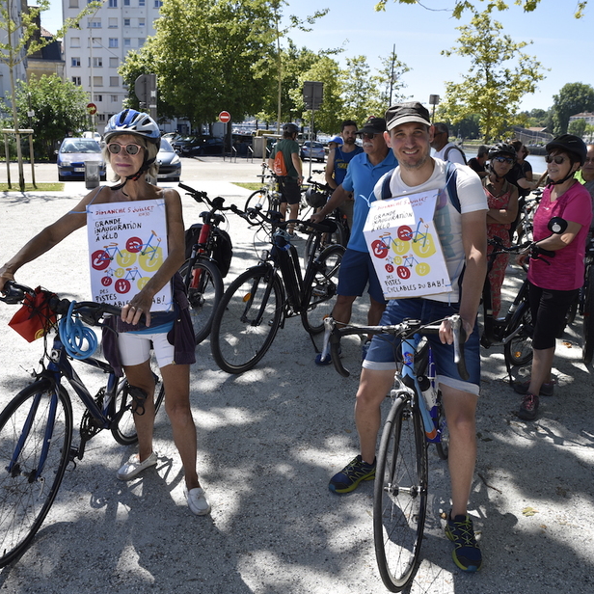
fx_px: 602
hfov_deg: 52.5
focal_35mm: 31
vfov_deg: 52.5
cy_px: 300
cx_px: 279
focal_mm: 24
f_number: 8
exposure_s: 1/200
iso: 100
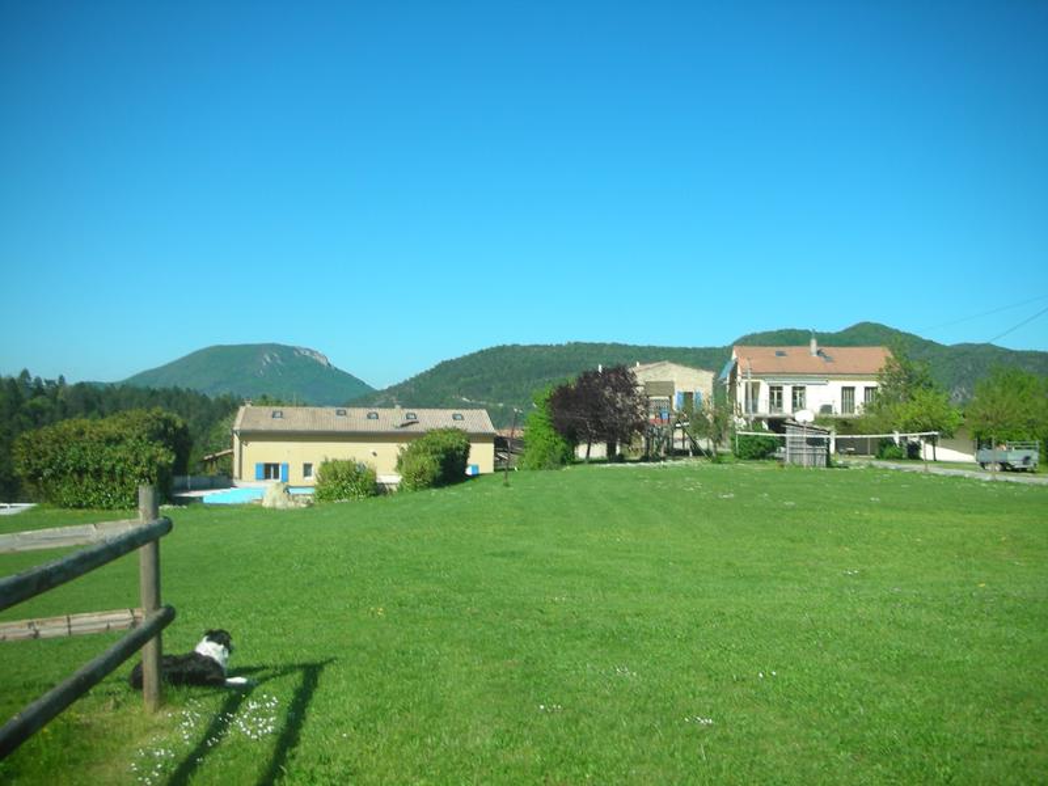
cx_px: 524
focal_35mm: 35
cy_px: 393
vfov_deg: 40.7
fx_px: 1060
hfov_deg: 52.6
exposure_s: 1/77
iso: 50
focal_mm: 5.8
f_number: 8.5
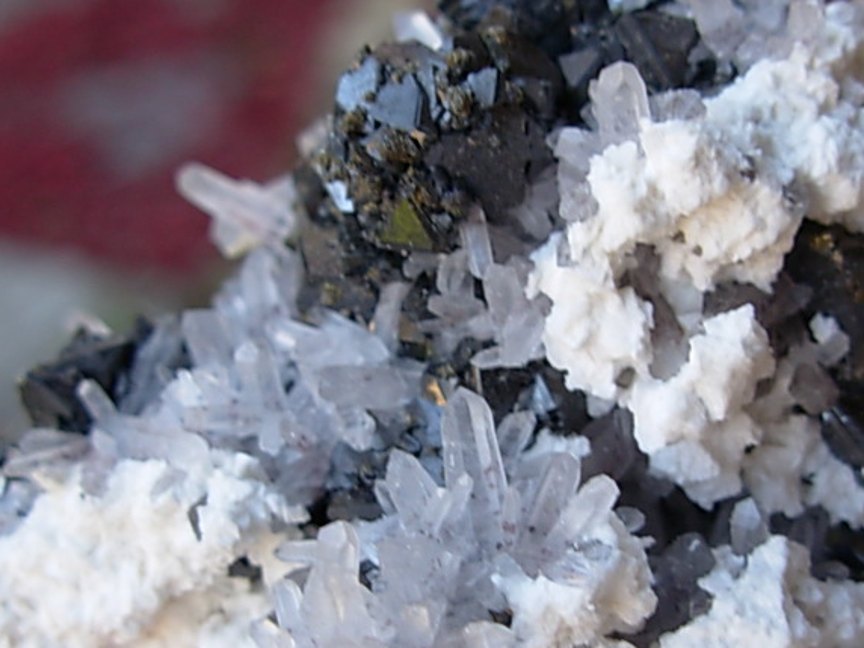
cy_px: 394
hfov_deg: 28.5
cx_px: 486
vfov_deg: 21.6
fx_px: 1697
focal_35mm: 68
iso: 50
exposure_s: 1/41.5
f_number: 2.9
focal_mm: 6.3
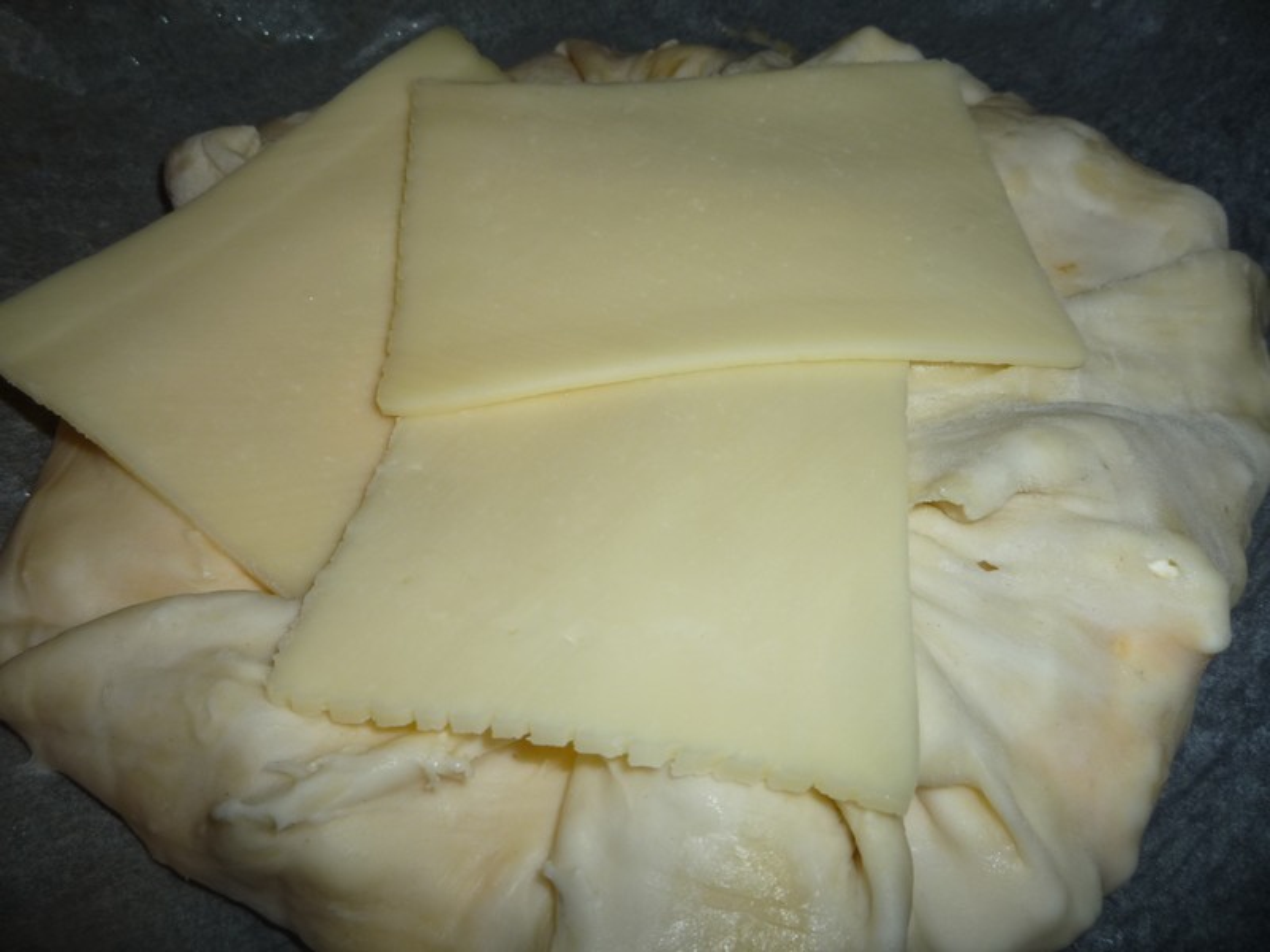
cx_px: 635
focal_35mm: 30
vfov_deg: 46.8
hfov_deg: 60.0
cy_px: 476
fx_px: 1101
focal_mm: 5.2
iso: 100
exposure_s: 1/30
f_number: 4
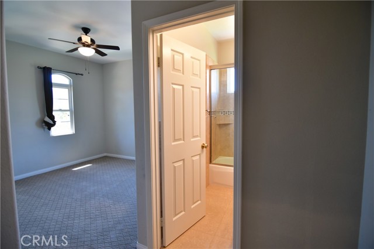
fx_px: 166
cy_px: 124
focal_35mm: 16
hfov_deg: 96.8
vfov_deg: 73.6
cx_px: 187
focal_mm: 11
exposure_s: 1/100
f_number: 2.8
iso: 400
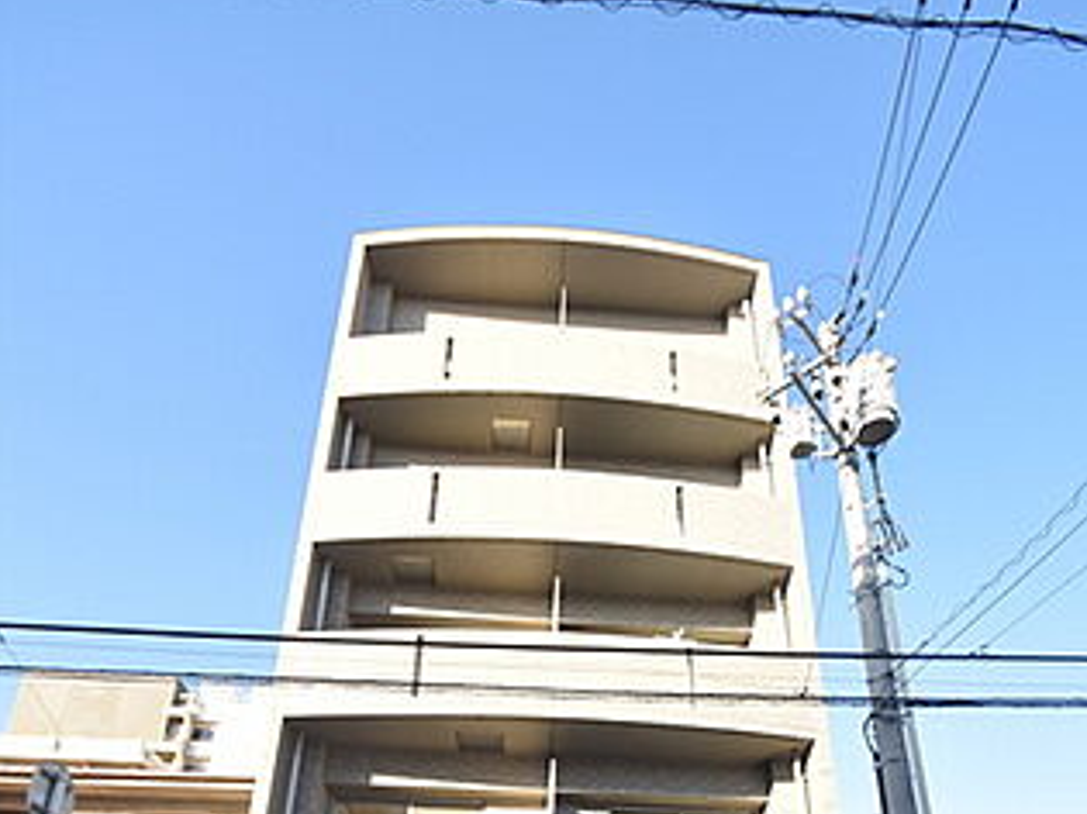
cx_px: 542
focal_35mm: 22
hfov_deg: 76.4
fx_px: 691
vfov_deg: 49.7
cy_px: 814
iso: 110
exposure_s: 1/200
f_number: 5
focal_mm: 10
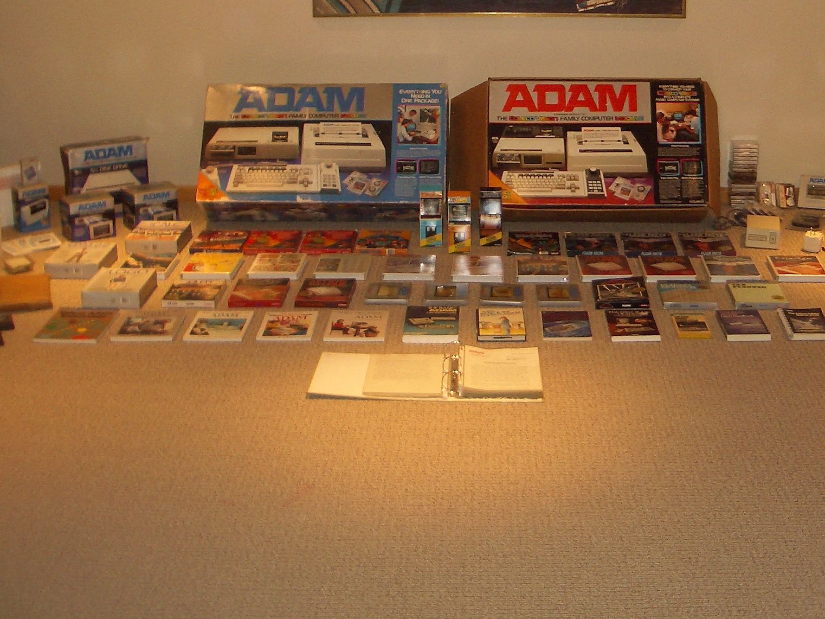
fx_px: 1263
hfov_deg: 35.9
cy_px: 168
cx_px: 526
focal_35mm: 53
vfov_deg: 27.2
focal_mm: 5.8
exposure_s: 1/60
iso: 100
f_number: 2.6
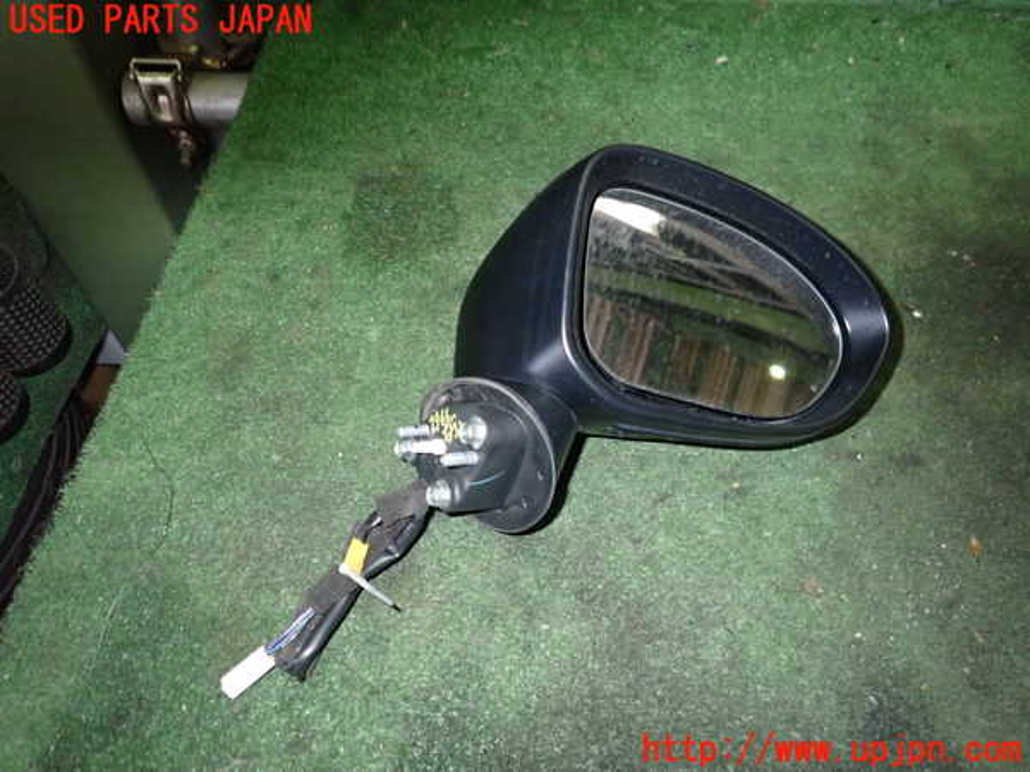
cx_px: 515
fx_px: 744
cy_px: 386
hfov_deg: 69.4
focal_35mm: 25
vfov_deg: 54.9
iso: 640
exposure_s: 1/30
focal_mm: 4.5
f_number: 5.6
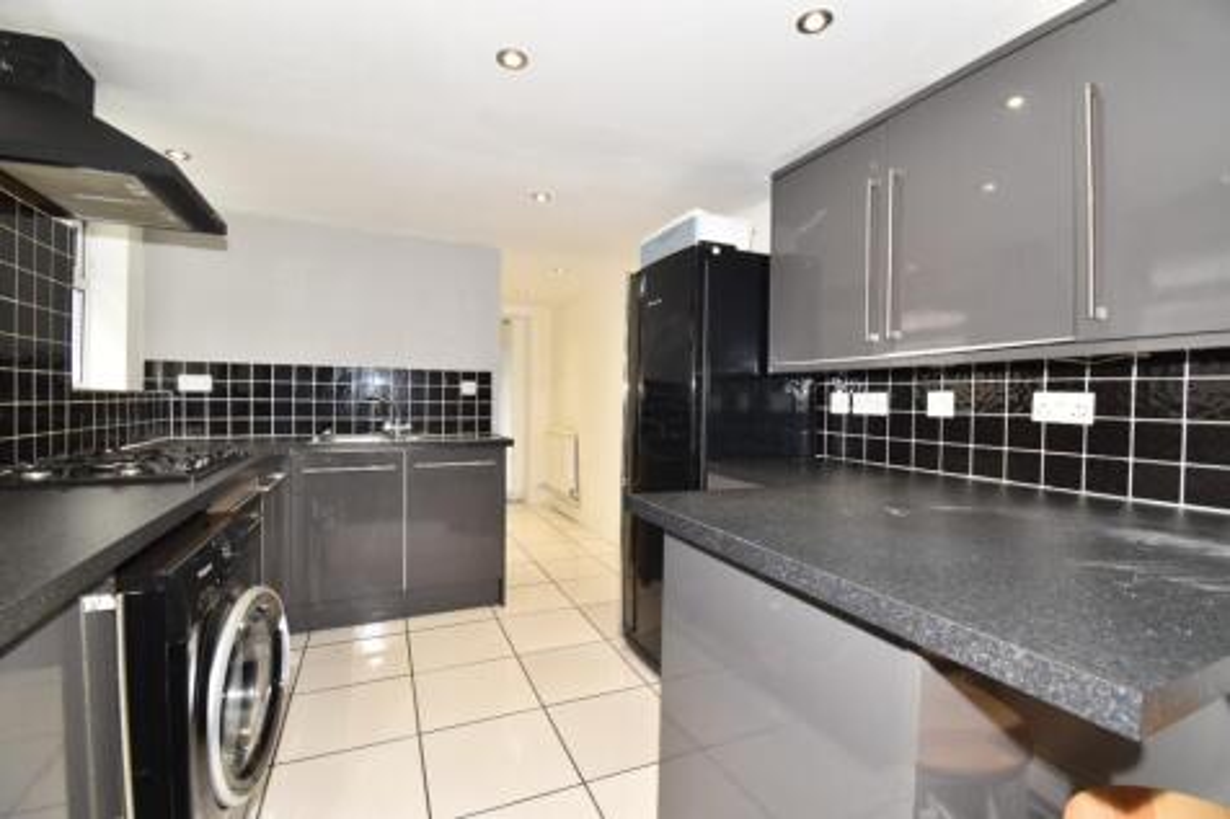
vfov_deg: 77.3
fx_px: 512
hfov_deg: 100.4
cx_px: 615
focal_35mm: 15
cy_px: 410
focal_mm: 10
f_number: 6.3
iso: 100
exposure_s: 1/6
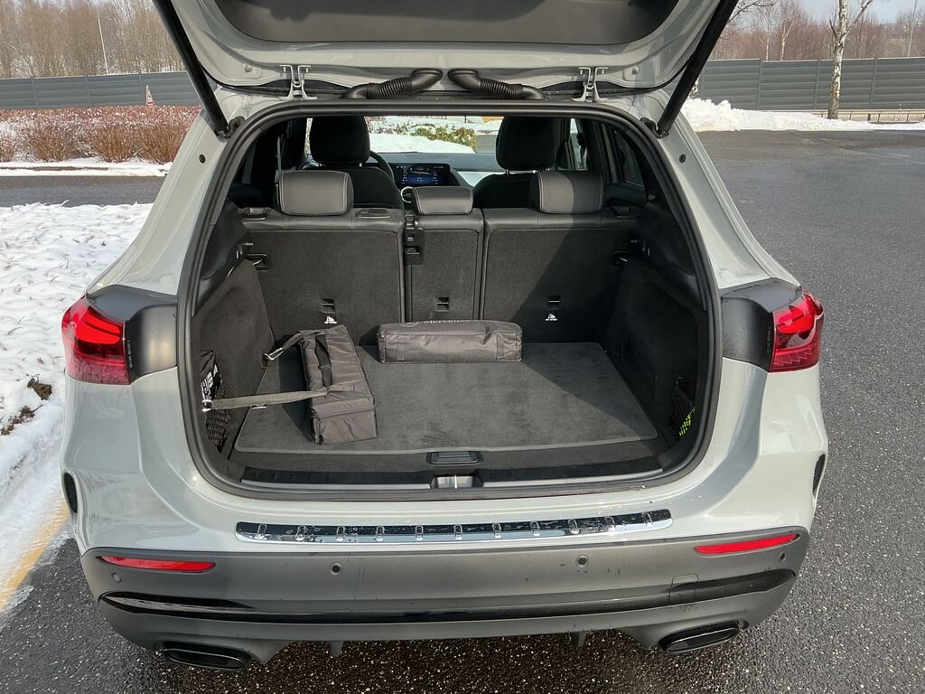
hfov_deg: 61.7
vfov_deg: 48.2
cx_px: 462
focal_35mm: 29
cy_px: 347
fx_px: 775
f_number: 1.8
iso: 25
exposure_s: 1/406
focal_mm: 3
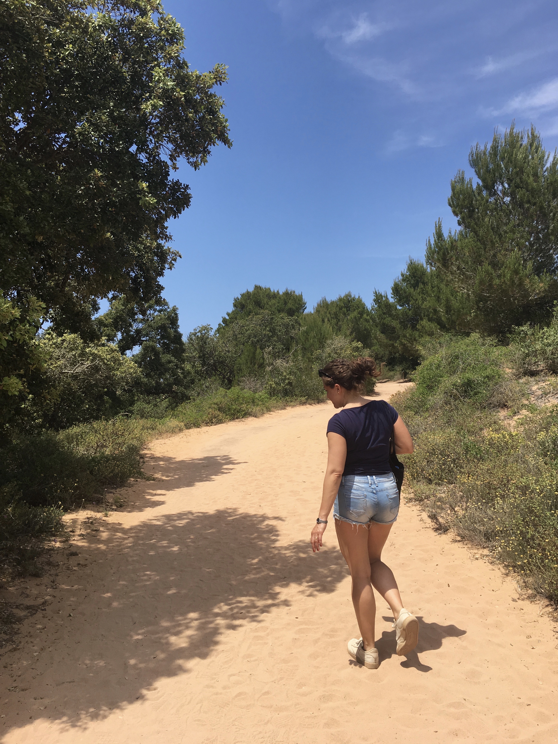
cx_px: 279
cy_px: 372
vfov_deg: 61.7
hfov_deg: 48.2
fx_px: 623
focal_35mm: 29
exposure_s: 1/1672
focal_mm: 4.15
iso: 25
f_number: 2.2
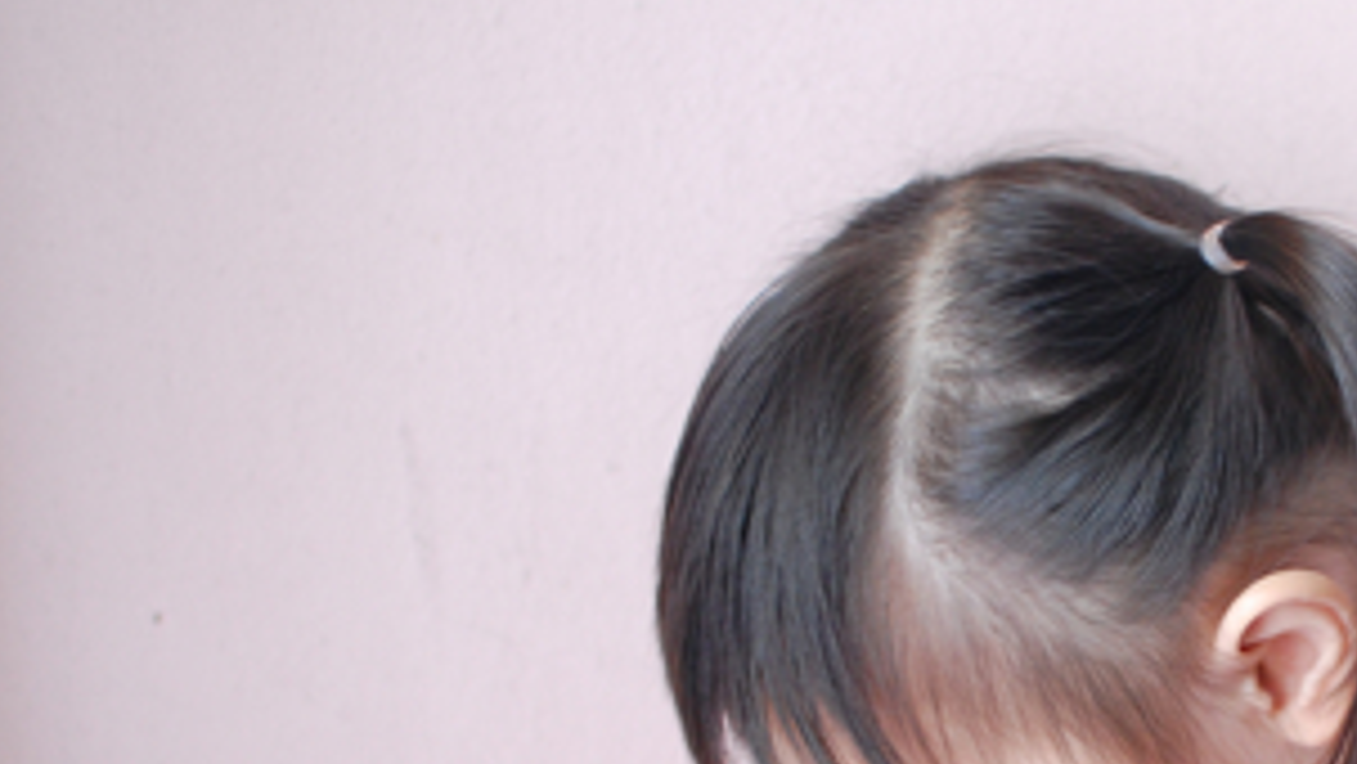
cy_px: 679
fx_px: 3270
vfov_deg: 13.2
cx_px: 1038
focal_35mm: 91
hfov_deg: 23.2
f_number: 2.8
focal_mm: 35
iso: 800
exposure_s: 1/30
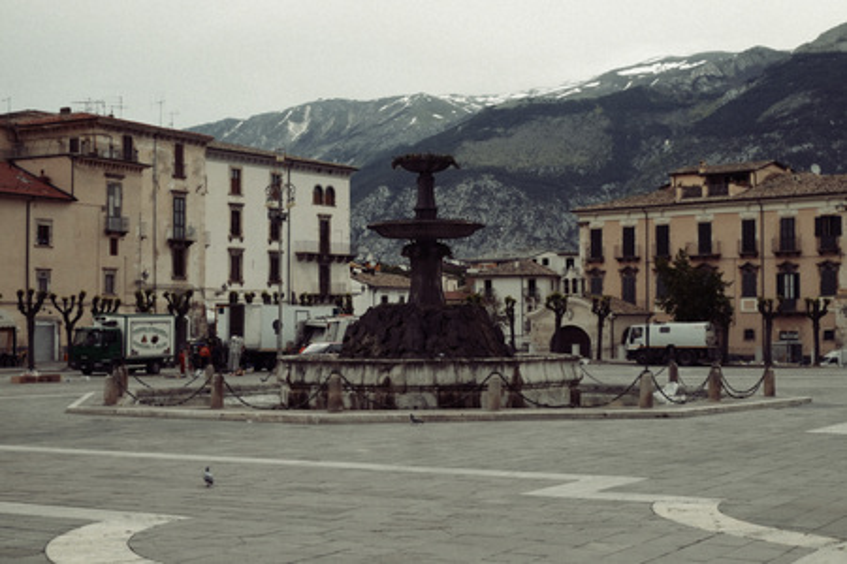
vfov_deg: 24.2
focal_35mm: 56
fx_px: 1317
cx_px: 424
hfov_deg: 35.6
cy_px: 282
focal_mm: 37.4
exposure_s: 1/320
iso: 640
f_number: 7.1
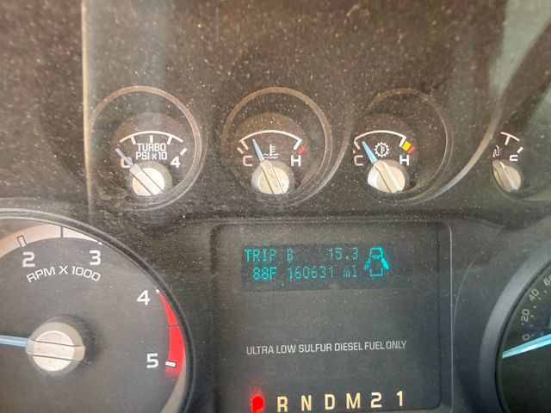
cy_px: 206
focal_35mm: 25
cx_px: 276
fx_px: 398
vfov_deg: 54.9
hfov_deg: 69.4
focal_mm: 2.22
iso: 320
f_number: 2.2
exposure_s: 1/93
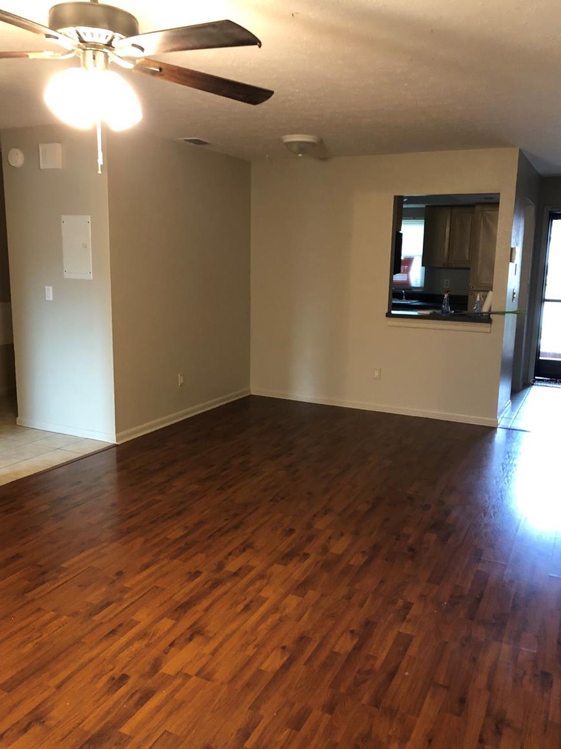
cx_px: 285
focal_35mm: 29
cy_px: 383
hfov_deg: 48.2
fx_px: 627
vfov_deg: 61.7
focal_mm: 4
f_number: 1.8
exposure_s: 1/12
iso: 100
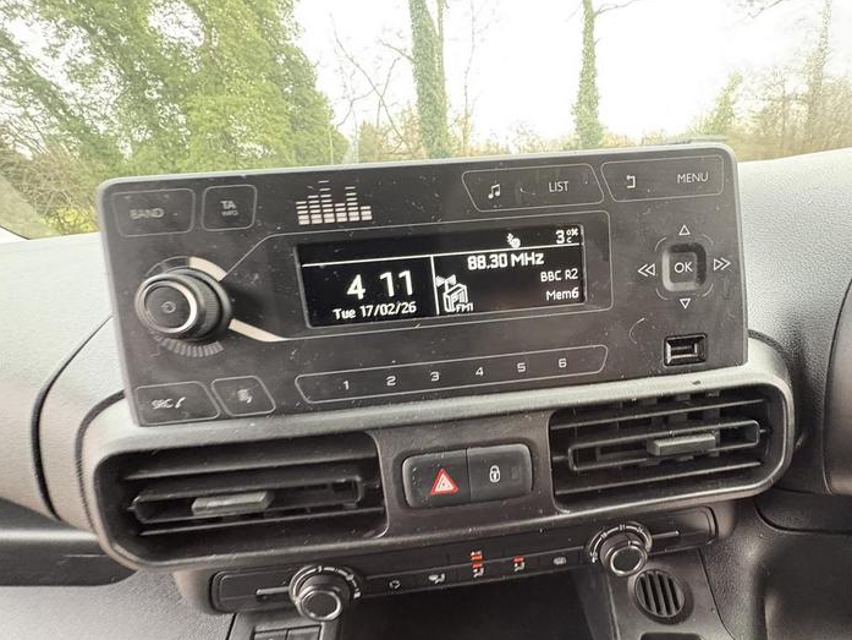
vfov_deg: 70.5
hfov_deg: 86.9
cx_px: 500
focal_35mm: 18
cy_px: 399
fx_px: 443
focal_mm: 2.22
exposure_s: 1/49
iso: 800
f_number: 2.2
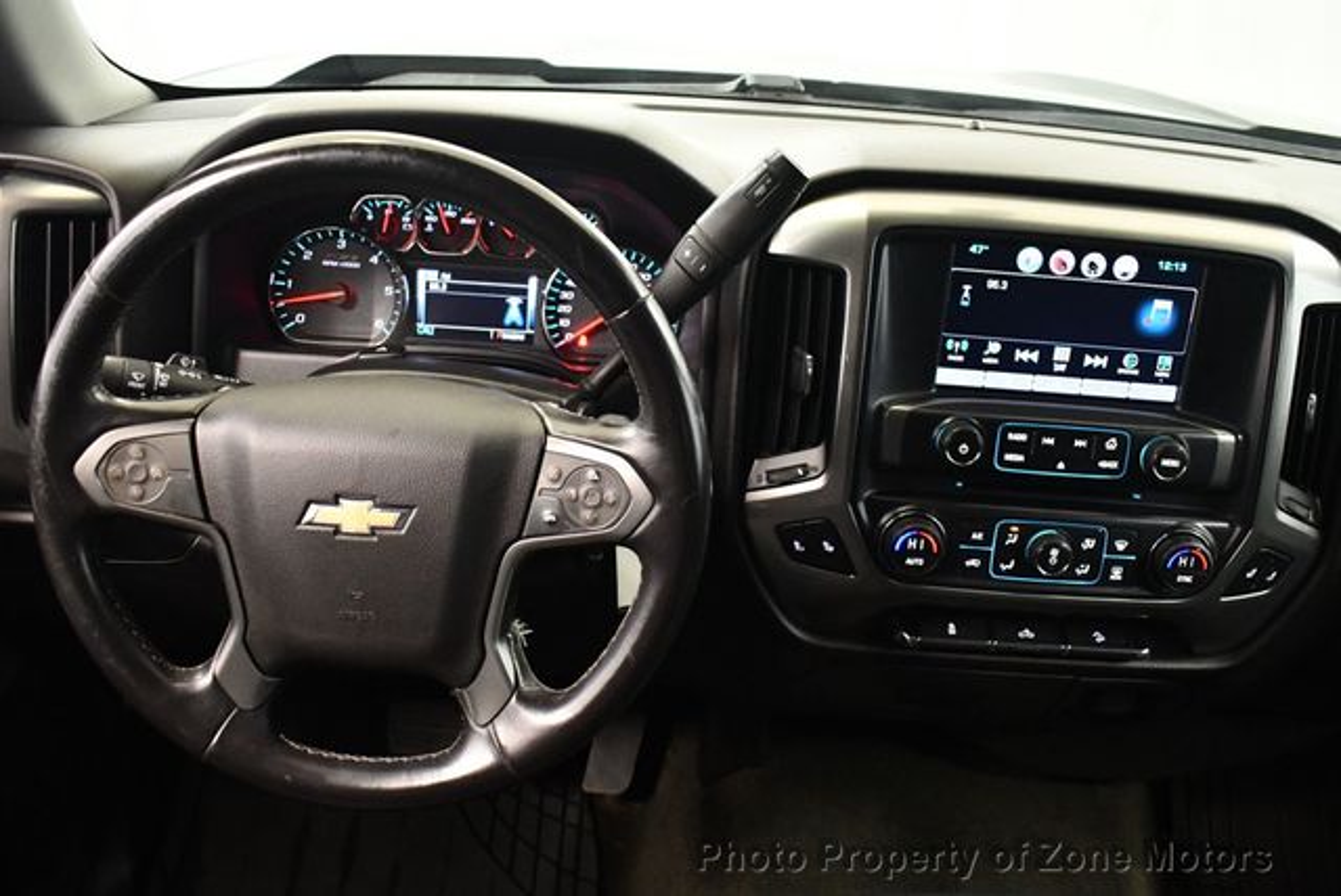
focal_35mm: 36
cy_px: 448
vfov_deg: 36.9
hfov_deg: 53.1
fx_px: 1342
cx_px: 670
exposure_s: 1/60
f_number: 3.5
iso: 4000
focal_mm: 18
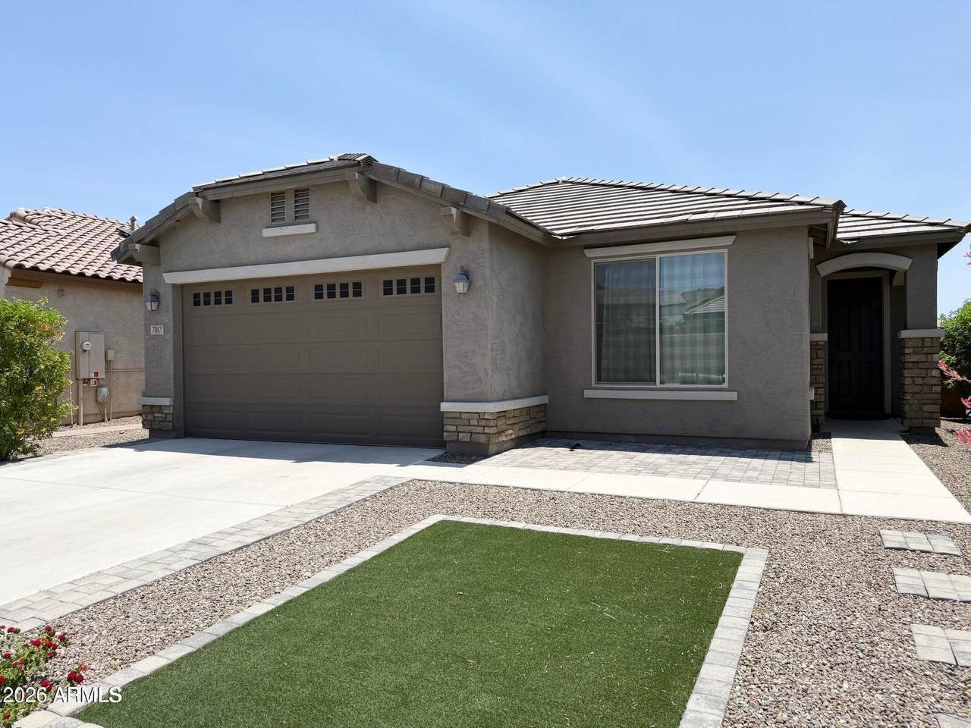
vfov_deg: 56.8
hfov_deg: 71.6
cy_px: 364
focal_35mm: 24
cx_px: 486
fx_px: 673
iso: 80
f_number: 1.78
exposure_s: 1/5714
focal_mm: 6.76
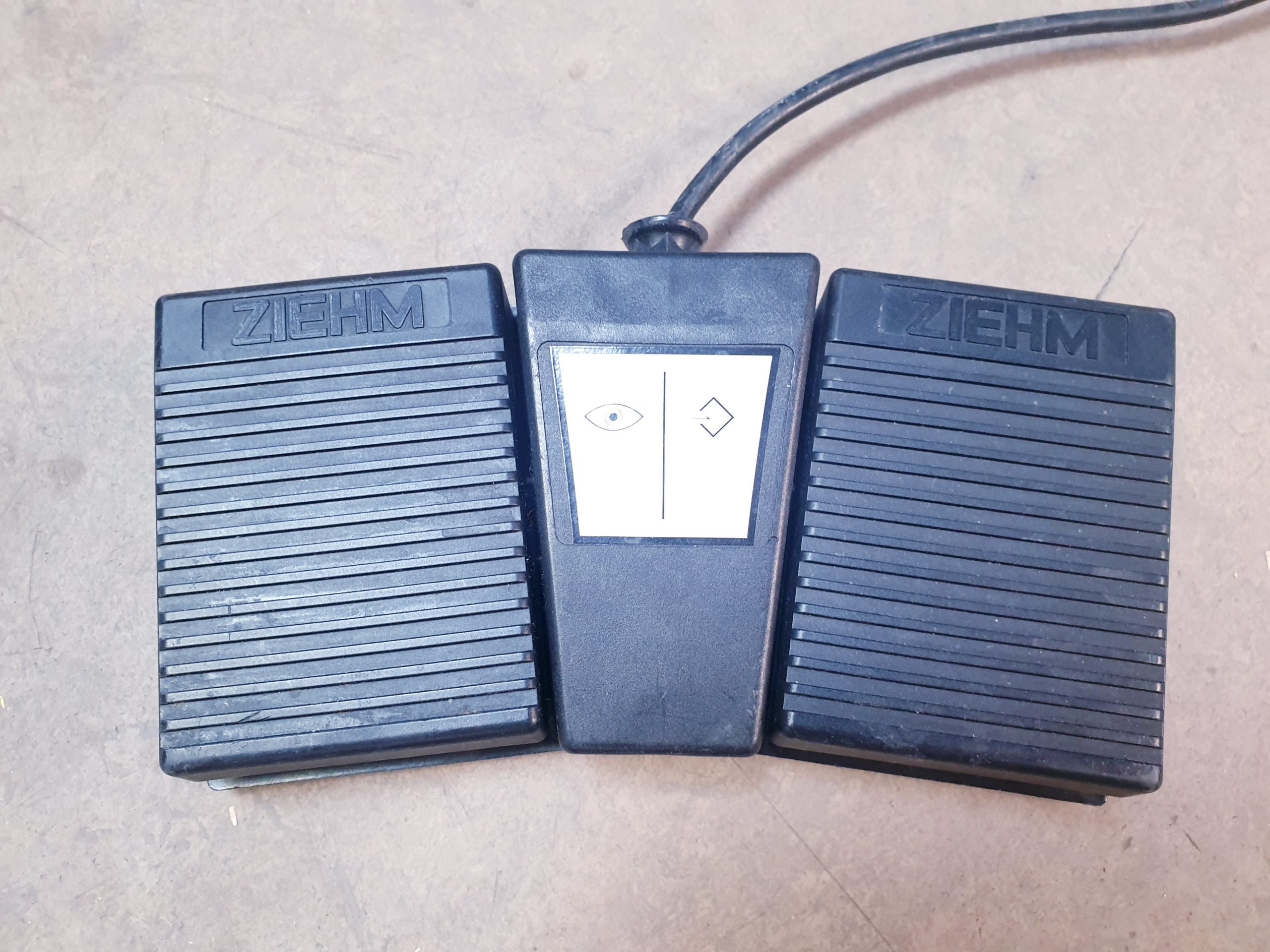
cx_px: 635
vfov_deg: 53.1
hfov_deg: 67.3
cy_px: 476
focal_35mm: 26
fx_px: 954
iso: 250
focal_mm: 4.3
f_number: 2.4
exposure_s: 1/33
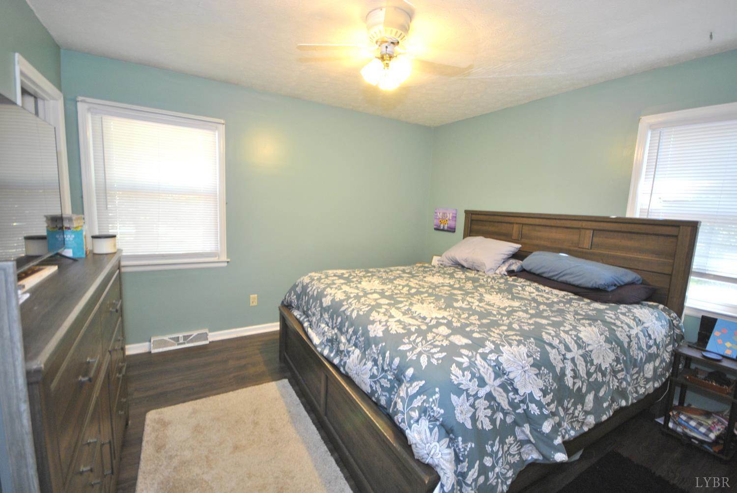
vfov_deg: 77.5
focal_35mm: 15
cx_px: 368
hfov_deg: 100.3
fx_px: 307
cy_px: 246
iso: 400
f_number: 4
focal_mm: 10
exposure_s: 1/15
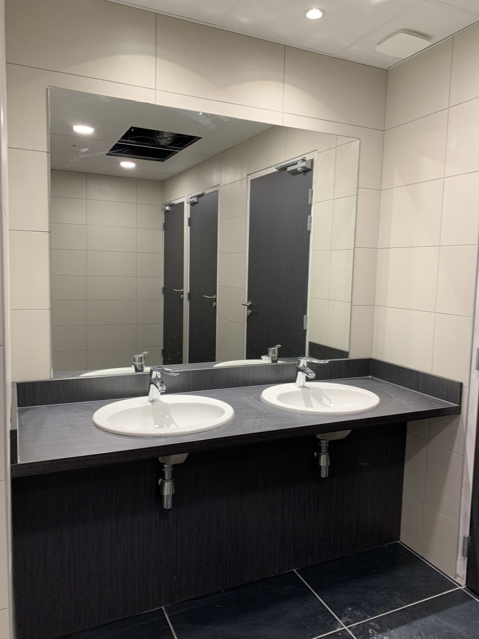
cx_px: 240
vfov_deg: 67.3
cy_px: 320
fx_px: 480
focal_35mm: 26
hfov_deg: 53.1
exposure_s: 1/50
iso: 80
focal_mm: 4.25
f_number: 1.8
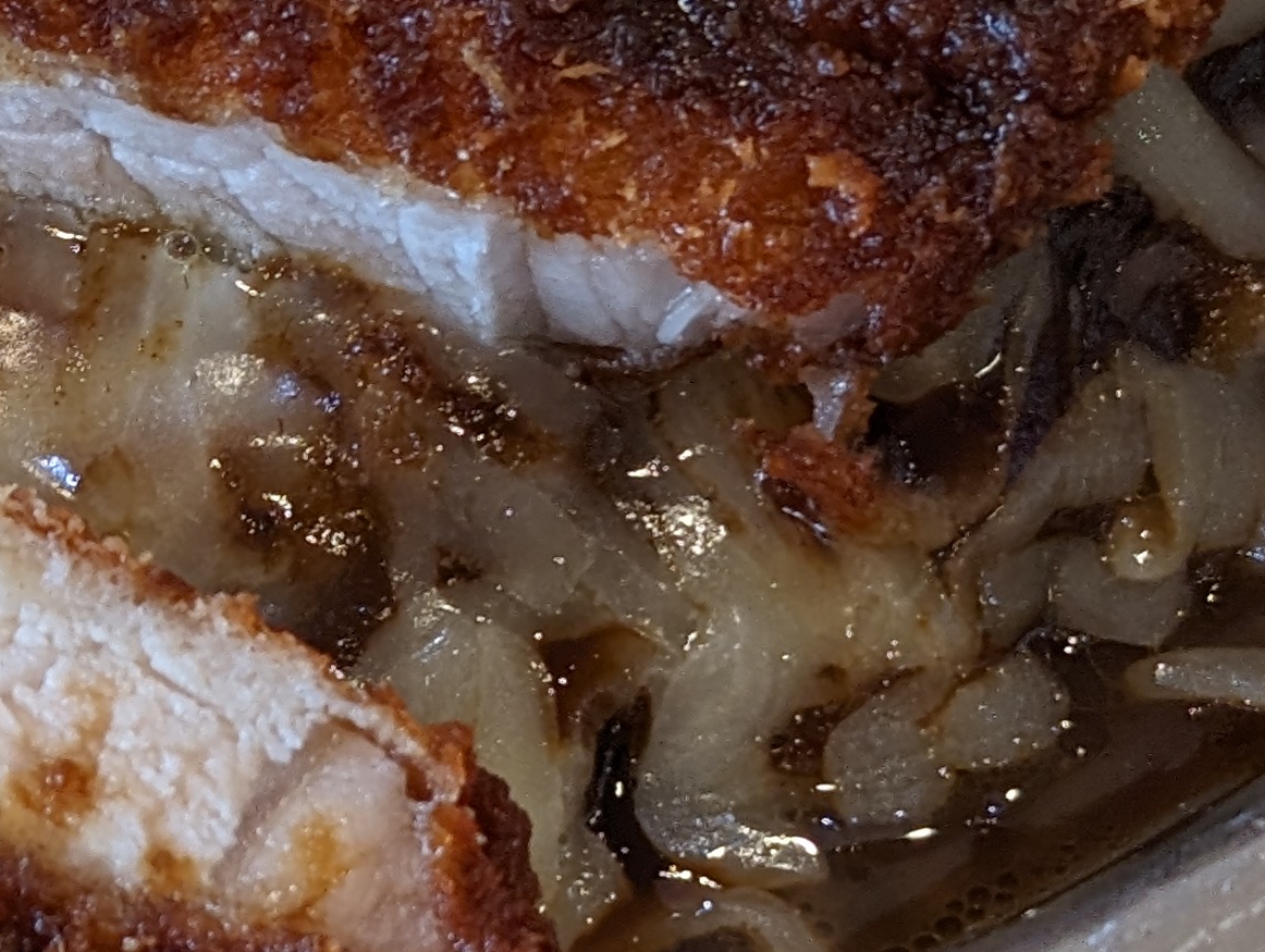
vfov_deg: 8.7
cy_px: 383
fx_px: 6295
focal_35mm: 172
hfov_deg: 11.1
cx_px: -476
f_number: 1.68
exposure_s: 1/35
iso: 42
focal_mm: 6.9
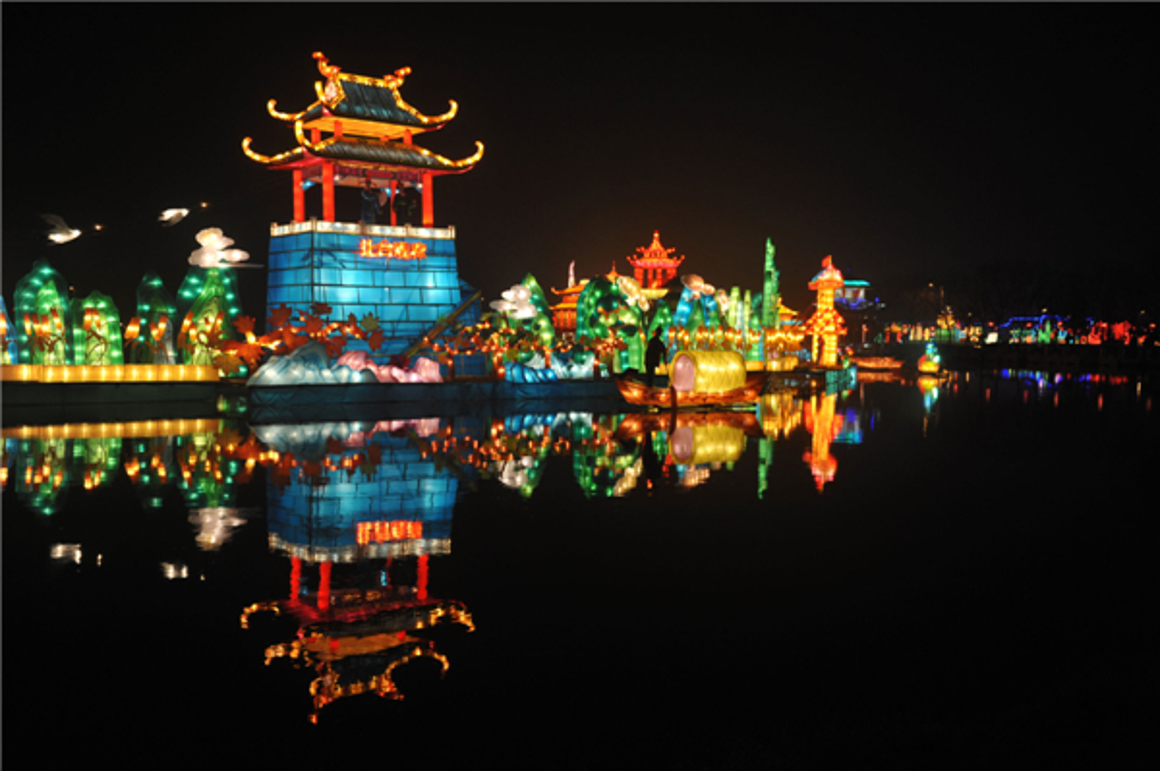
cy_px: 386
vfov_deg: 41.0
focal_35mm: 32
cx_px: 580
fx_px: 1030
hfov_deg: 58.8
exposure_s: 1/100
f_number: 2.8
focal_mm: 32
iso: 800
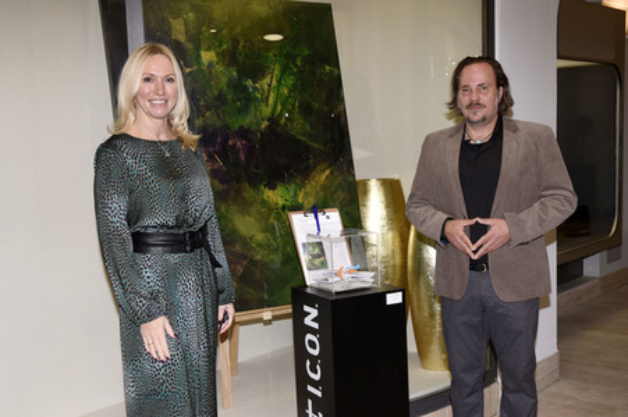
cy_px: 208
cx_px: 314
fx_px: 610
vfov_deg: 37.8
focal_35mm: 35
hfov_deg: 54.5
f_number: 6.3
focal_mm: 35
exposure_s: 1/125
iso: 640
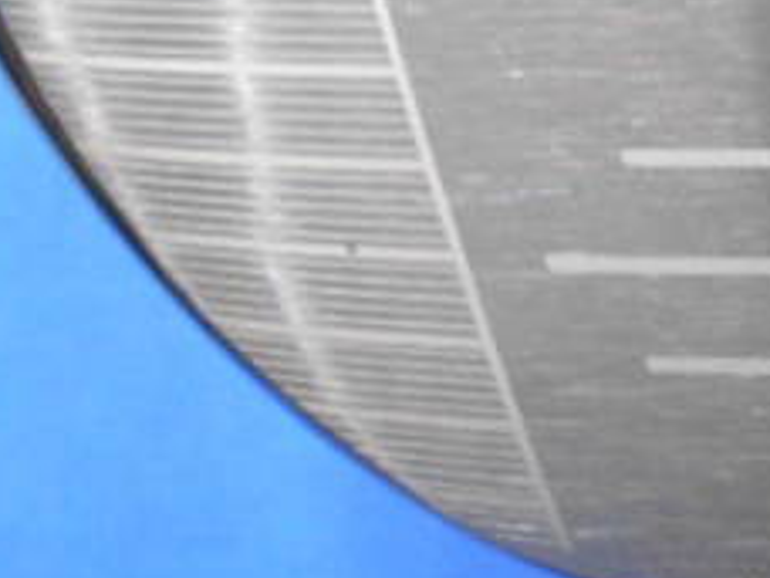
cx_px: 929
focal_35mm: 73
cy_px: 54
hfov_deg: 24.2
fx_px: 1624
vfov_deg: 19.8
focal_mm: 4.6
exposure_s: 1/25
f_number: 3.2
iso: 400
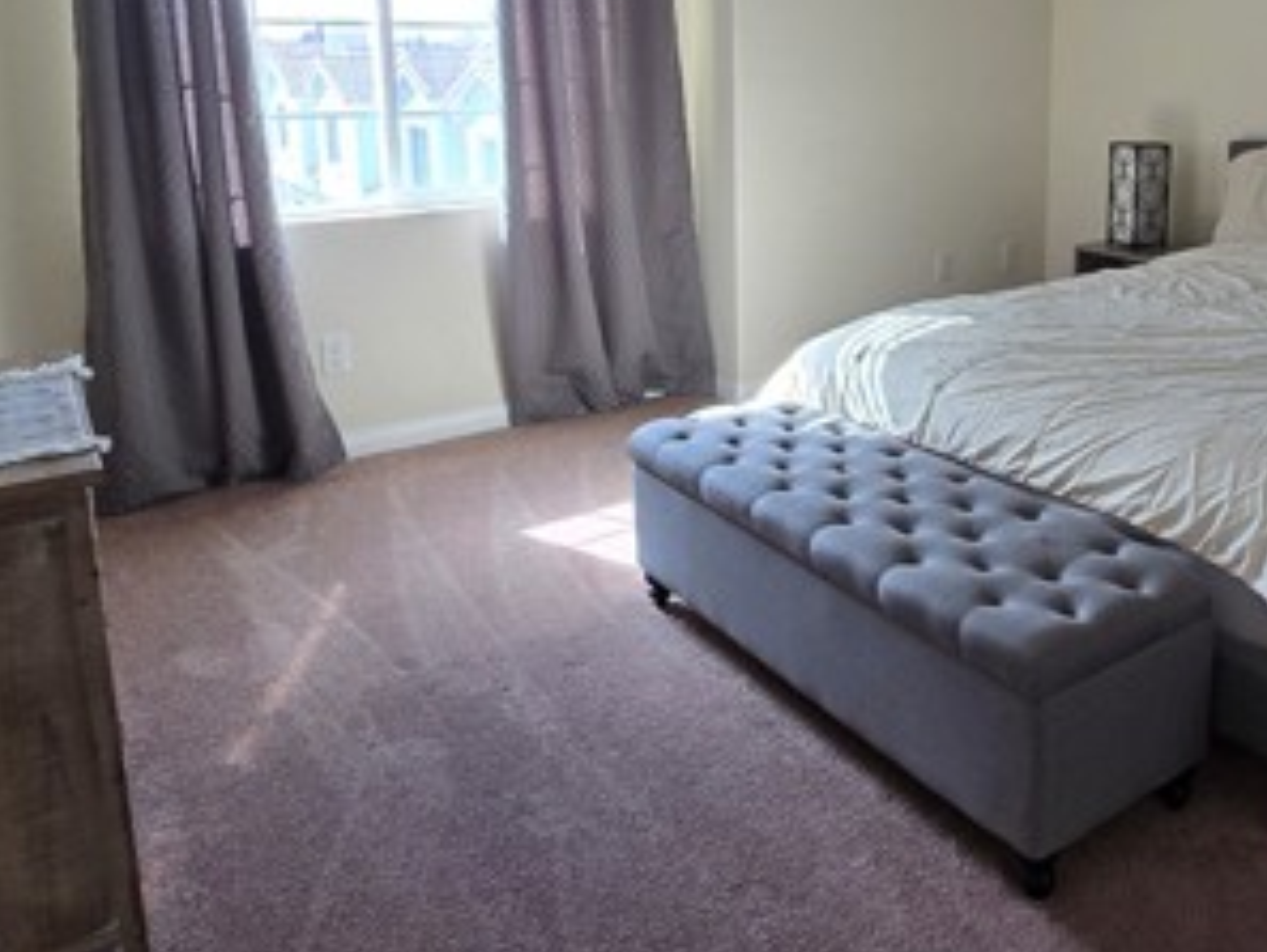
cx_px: 836
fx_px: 1025
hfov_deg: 62.0
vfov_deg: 48.0
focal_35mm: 28
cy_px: 248
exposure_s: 1/120
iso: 64
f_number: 2.2
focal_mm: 2.2
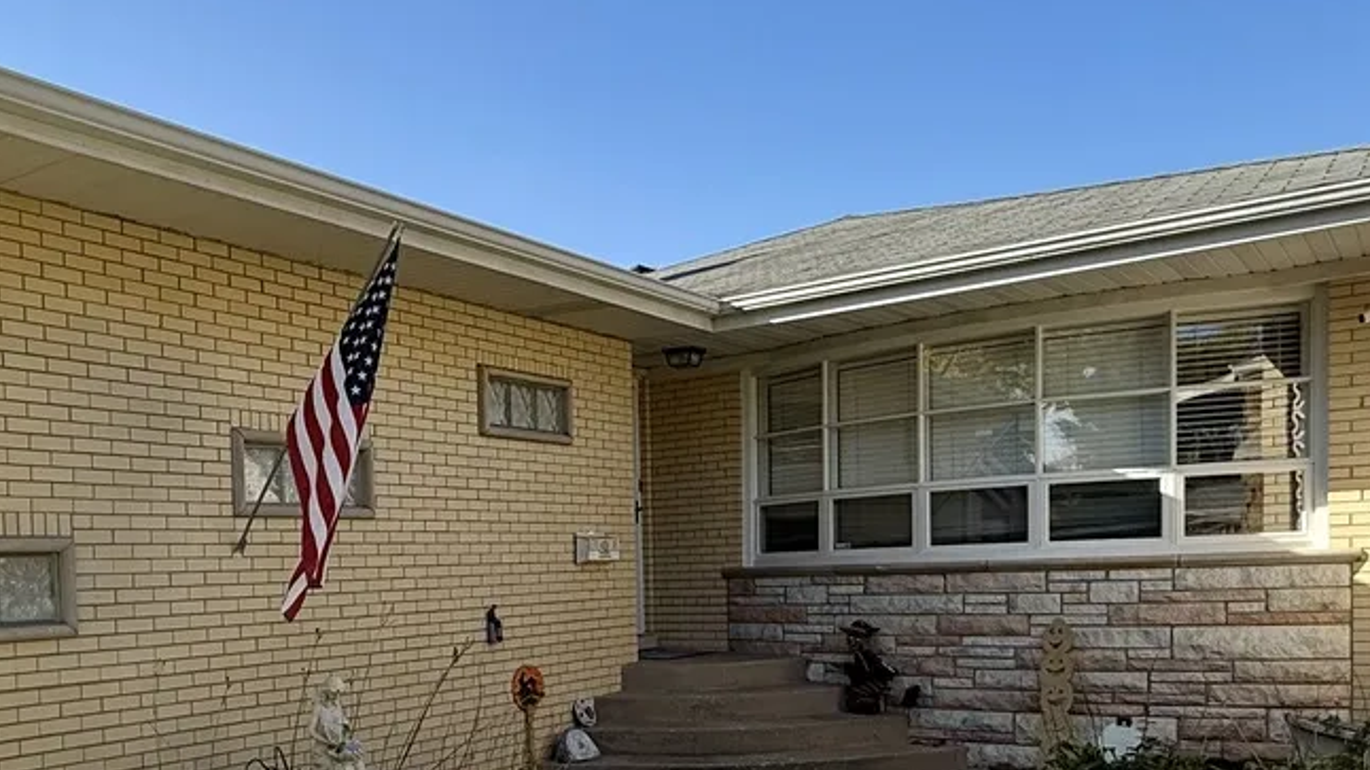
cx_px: 339
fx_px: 1235
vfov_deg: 33.5
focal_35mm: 34
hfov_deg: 55.2
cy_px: 626
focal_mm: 2.22
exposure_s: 1/579
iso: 64
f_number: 2.2
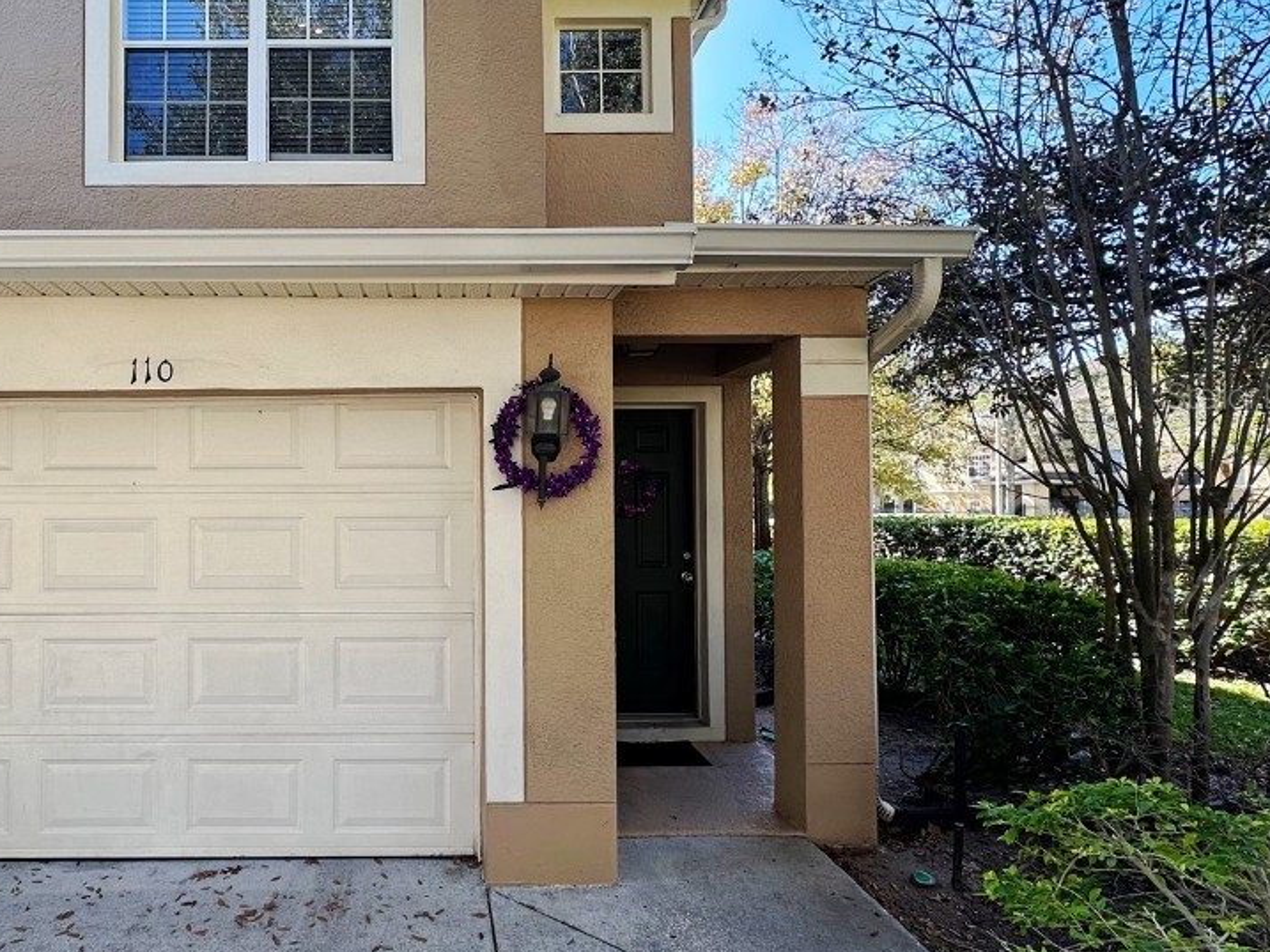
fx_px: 734
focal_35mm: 20
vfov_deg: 65.5
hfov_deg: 79.1
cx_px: 427
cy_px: 395
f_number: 2.2
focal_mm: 2.22
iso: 40
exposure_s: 1/186
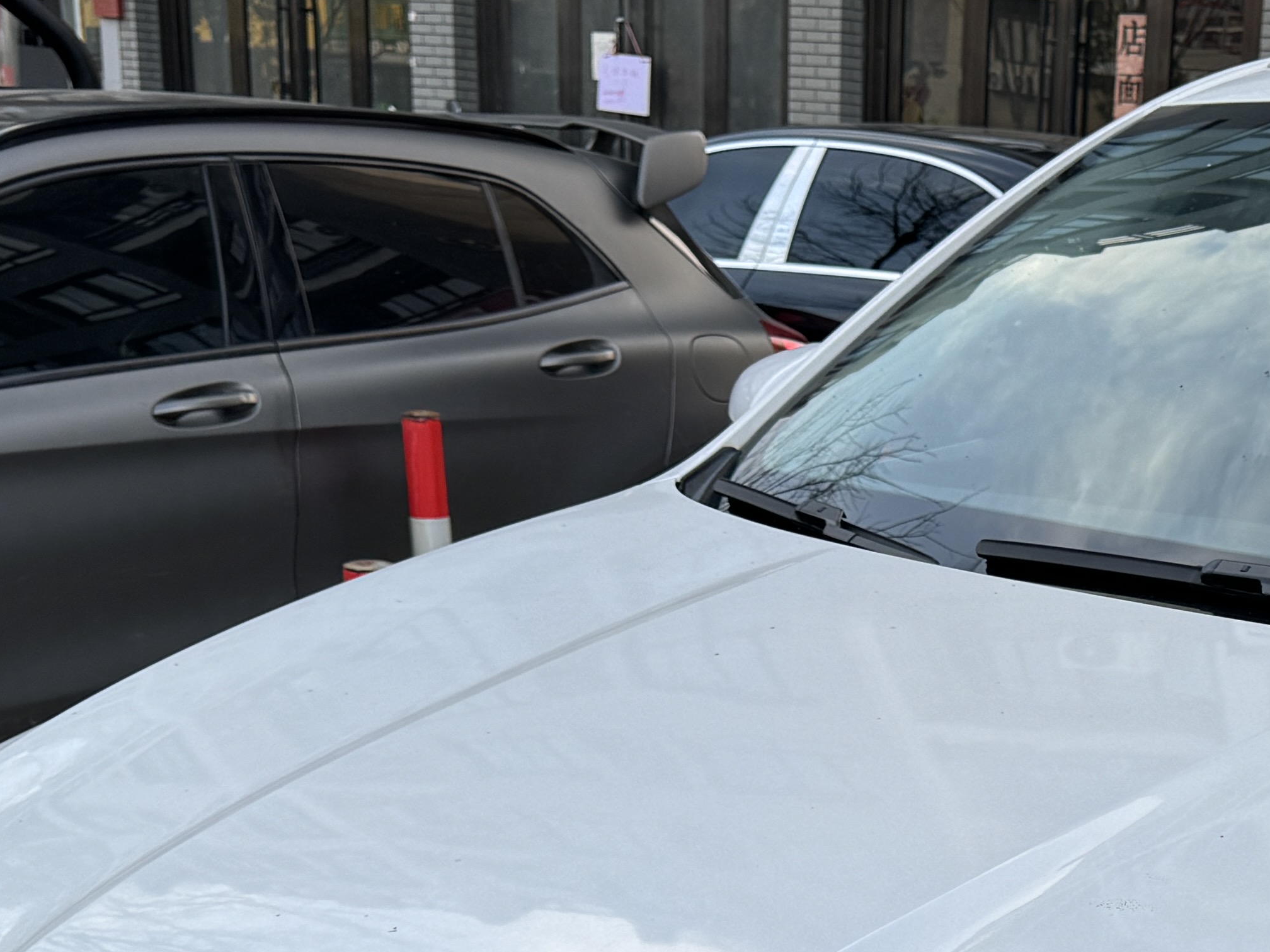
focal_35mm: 68
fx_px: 2495
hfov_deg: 27.2
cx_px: 1211
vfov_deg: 20.3
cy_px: 1116
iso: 80
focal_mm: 6.86
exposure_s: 1/792
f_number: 1.78
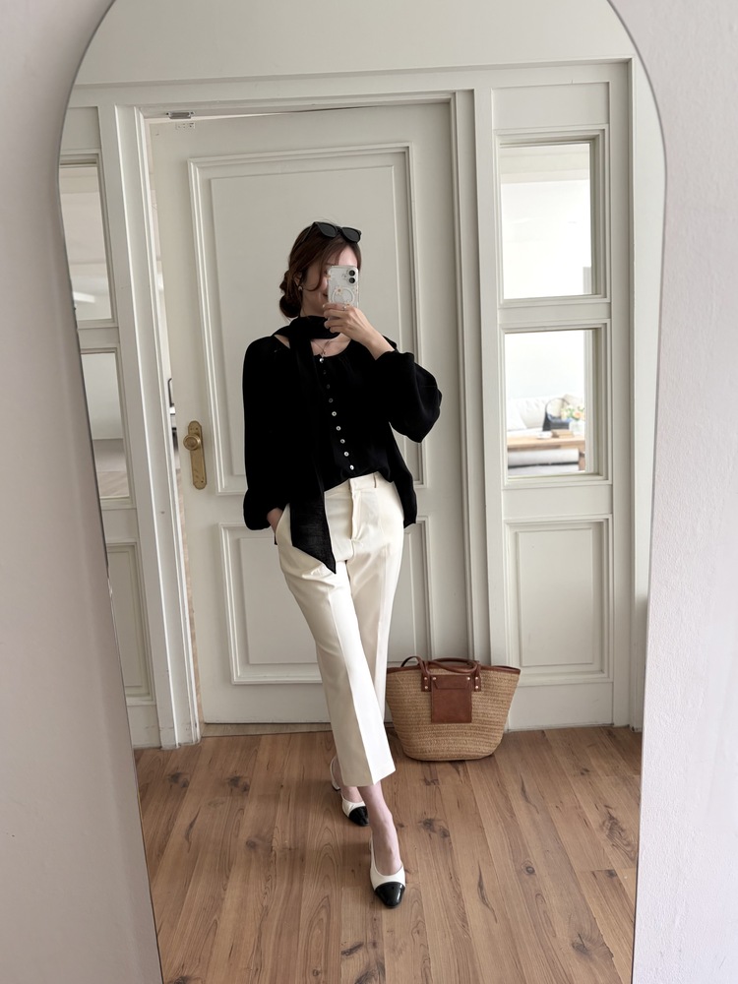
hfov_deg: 53.1
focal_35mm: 26
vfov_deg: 67.3
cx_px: 369
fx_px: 739
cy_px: 492
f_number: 1.6
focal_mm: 5.96
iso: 125
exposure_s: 1/121
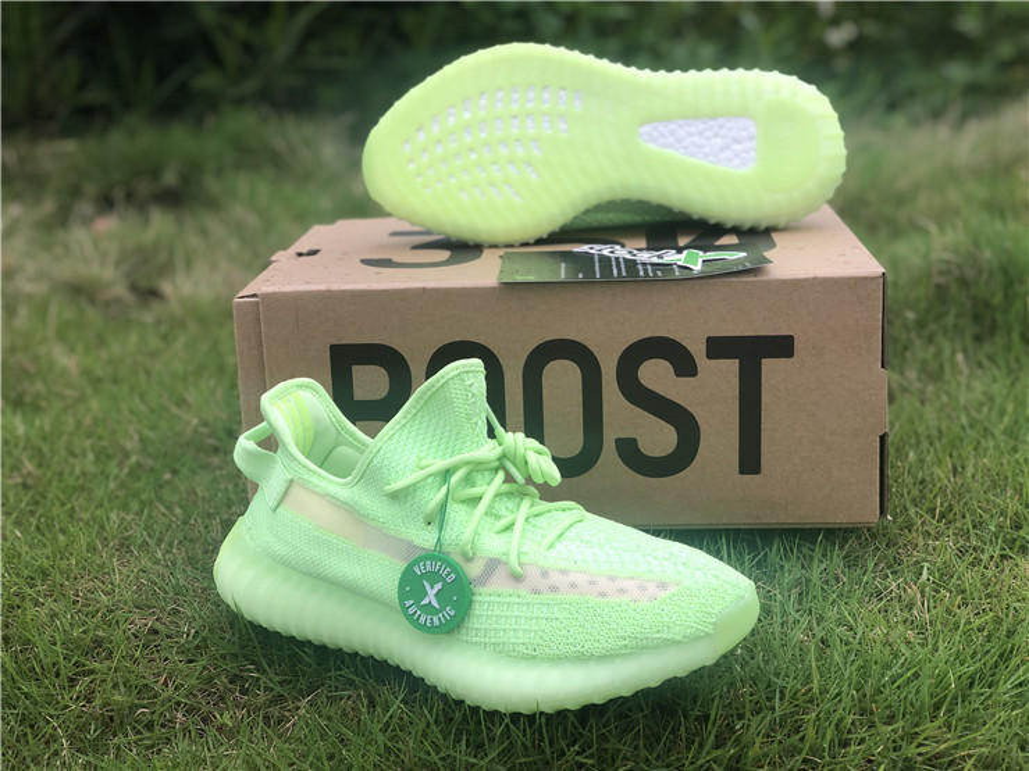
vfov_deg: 28.0
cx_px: 514
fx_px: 1546
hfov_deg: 36.8
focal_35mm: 52
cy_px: 386
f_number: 2.4
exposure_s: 1/120
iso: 32
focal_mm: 6
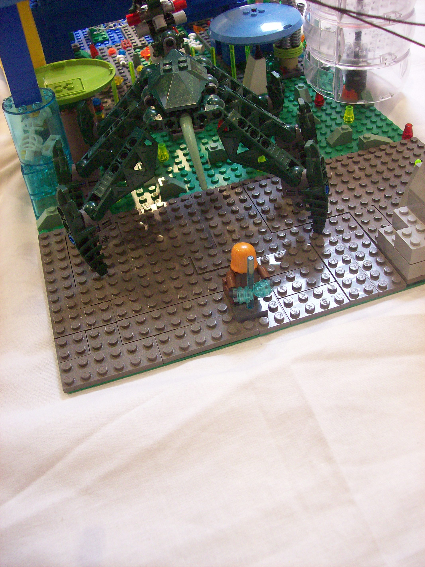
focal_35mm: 36
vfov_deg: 51.4
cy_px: 284
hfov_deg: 39.6
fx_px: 590
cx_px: 212
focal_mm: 6
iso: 160
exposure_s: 1/29
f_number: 2.7
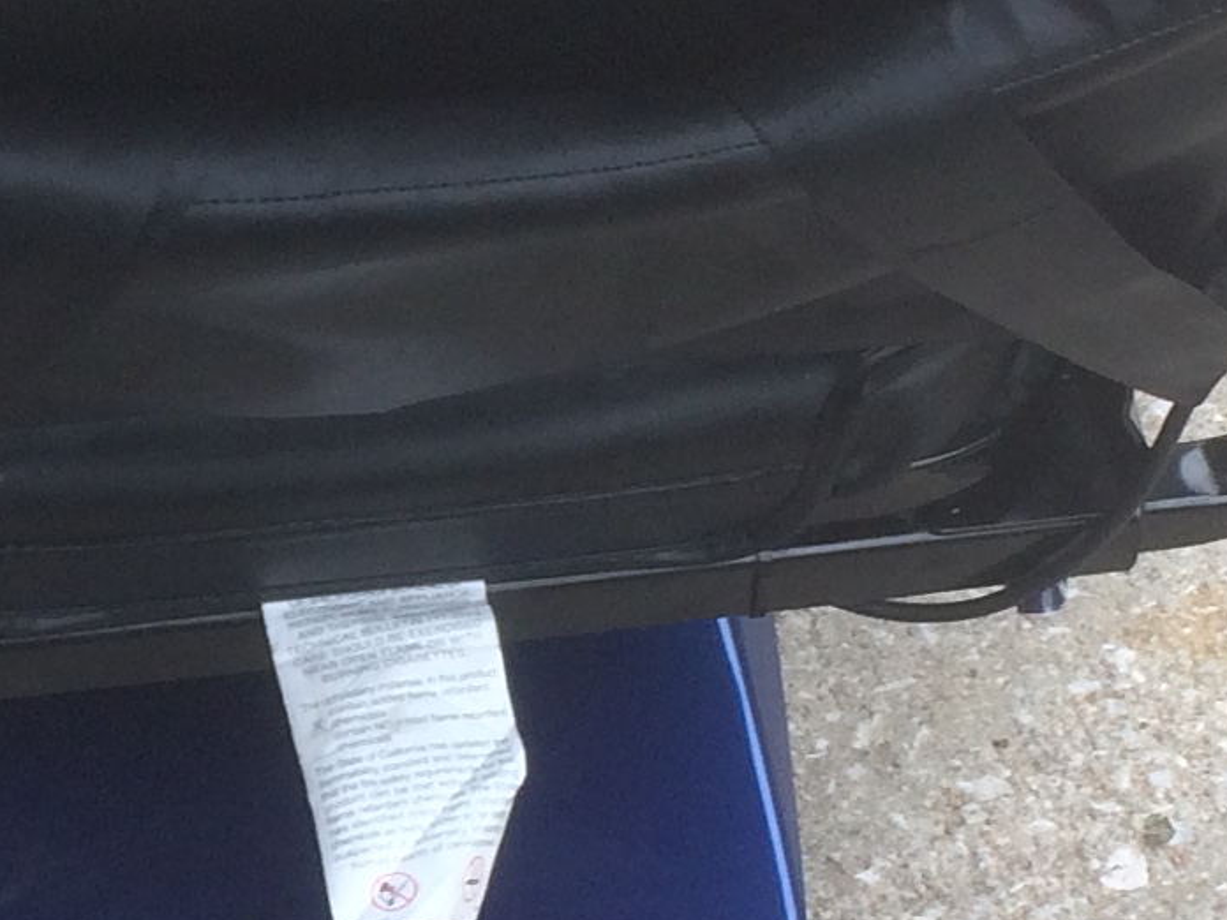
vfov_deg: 10.9
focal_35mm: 136
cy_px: 633
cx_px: 152
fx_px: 4821
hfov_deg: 14.4
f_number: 2.2
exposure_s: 1/289
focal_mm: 4.15
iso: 32
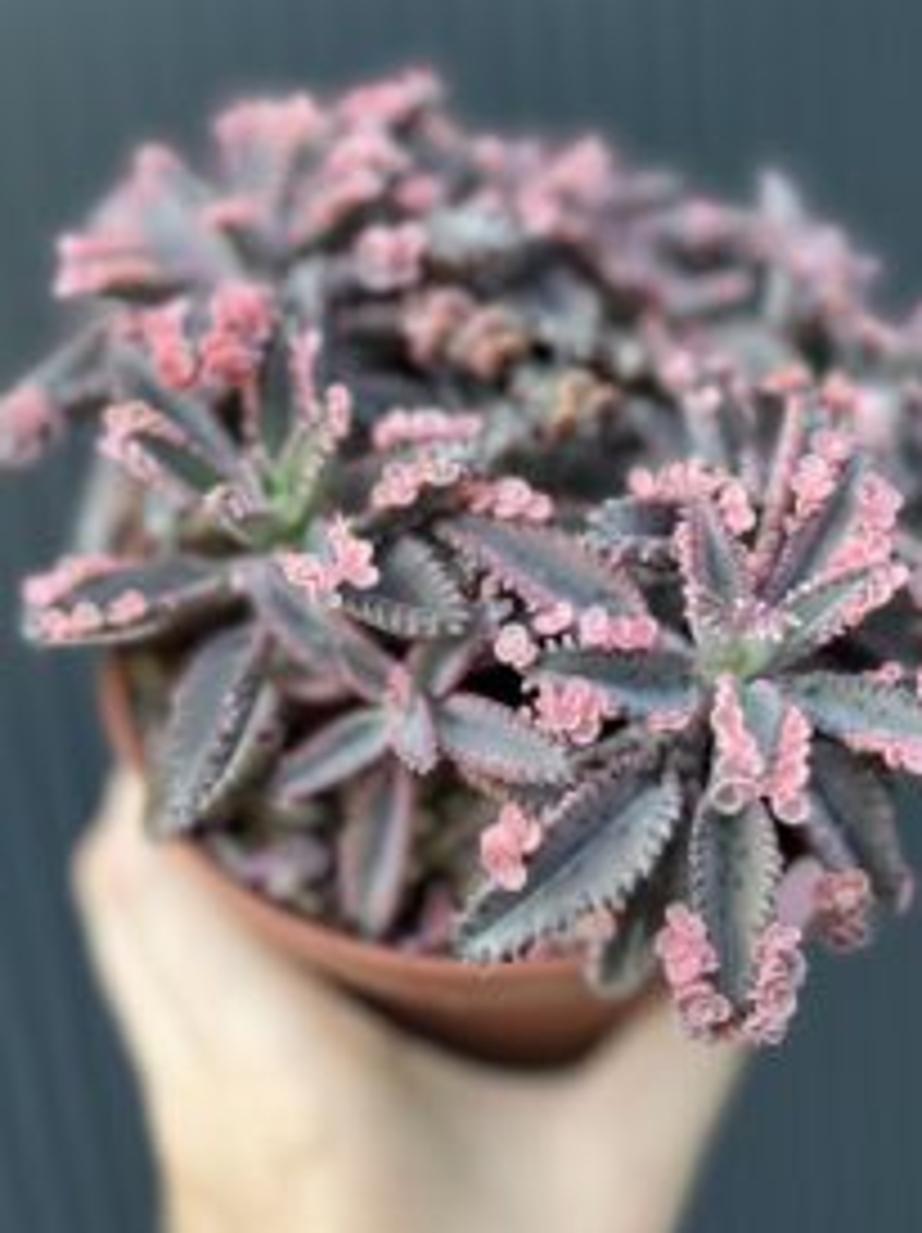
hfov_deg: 37.7
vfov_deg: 49.0
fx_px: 1352
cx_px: 459
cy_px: 567
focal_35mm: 38
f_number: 1.6
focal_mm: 5.1
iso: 32
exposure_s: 1/122
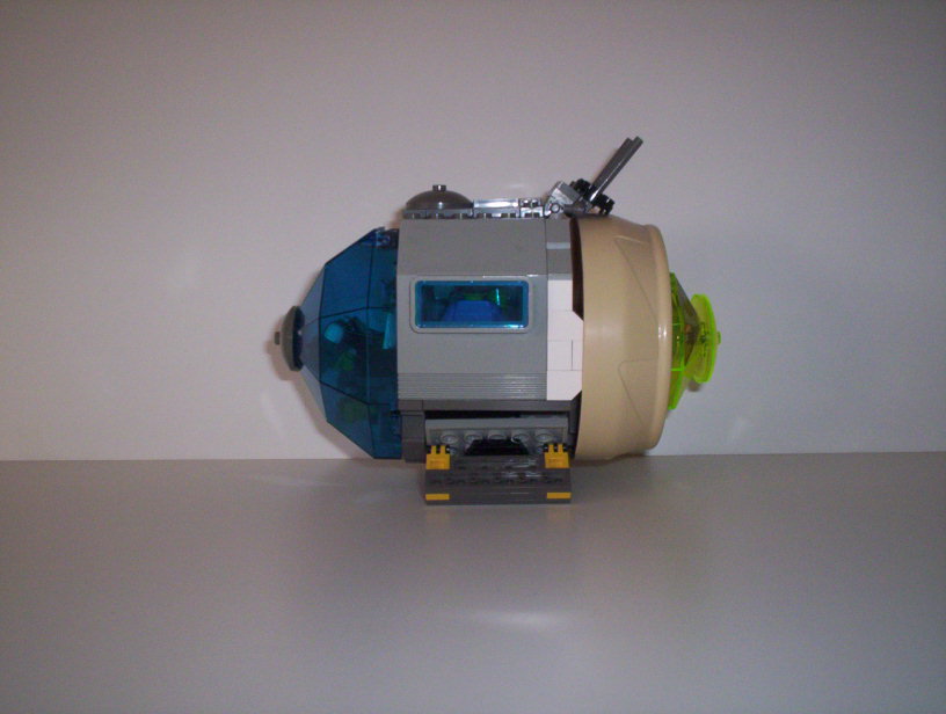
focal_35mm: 38
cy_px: 357
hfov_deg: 48.9
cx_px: 473
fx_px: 1041
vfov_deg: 37.9
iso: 140
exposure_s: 1/60
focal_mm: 4.99
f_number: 4.5
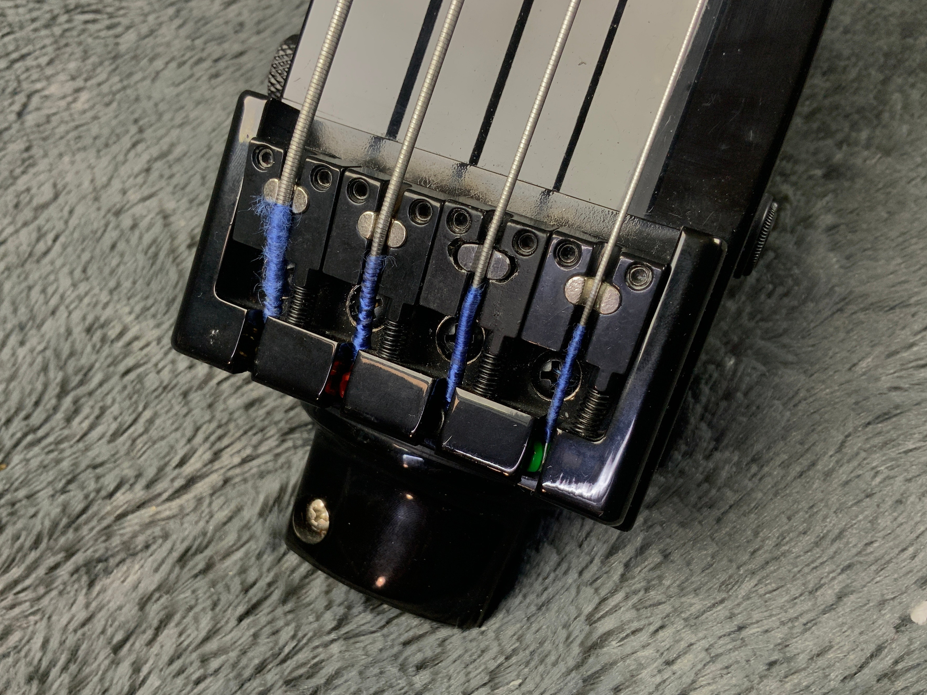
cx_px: 449
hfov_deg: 55.3
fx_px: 884
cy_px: 367
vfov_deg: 42.9
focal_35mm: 33
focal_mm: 3
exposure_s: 1/50
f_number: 1.8
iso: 50
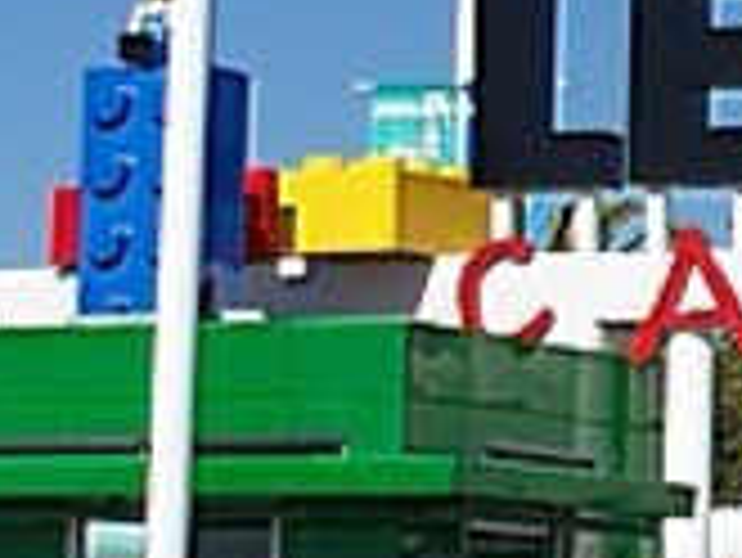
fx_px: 4912
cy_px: 14
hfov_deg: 8.3
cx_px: 1349
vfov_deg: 6.5
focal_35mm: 229
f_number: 6.3
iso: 80
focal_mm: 9.8
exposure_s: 1/750
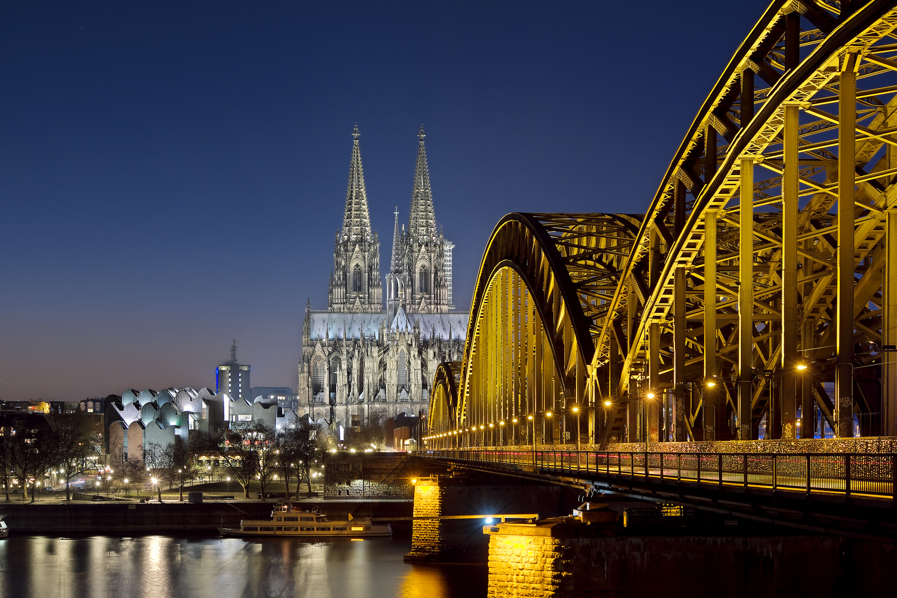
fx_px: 1595
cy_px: 299
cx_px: 448
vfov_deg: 21.2
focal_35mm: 64
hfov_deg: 31.4
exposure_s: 40
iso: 200
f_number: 13
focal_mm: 42.5
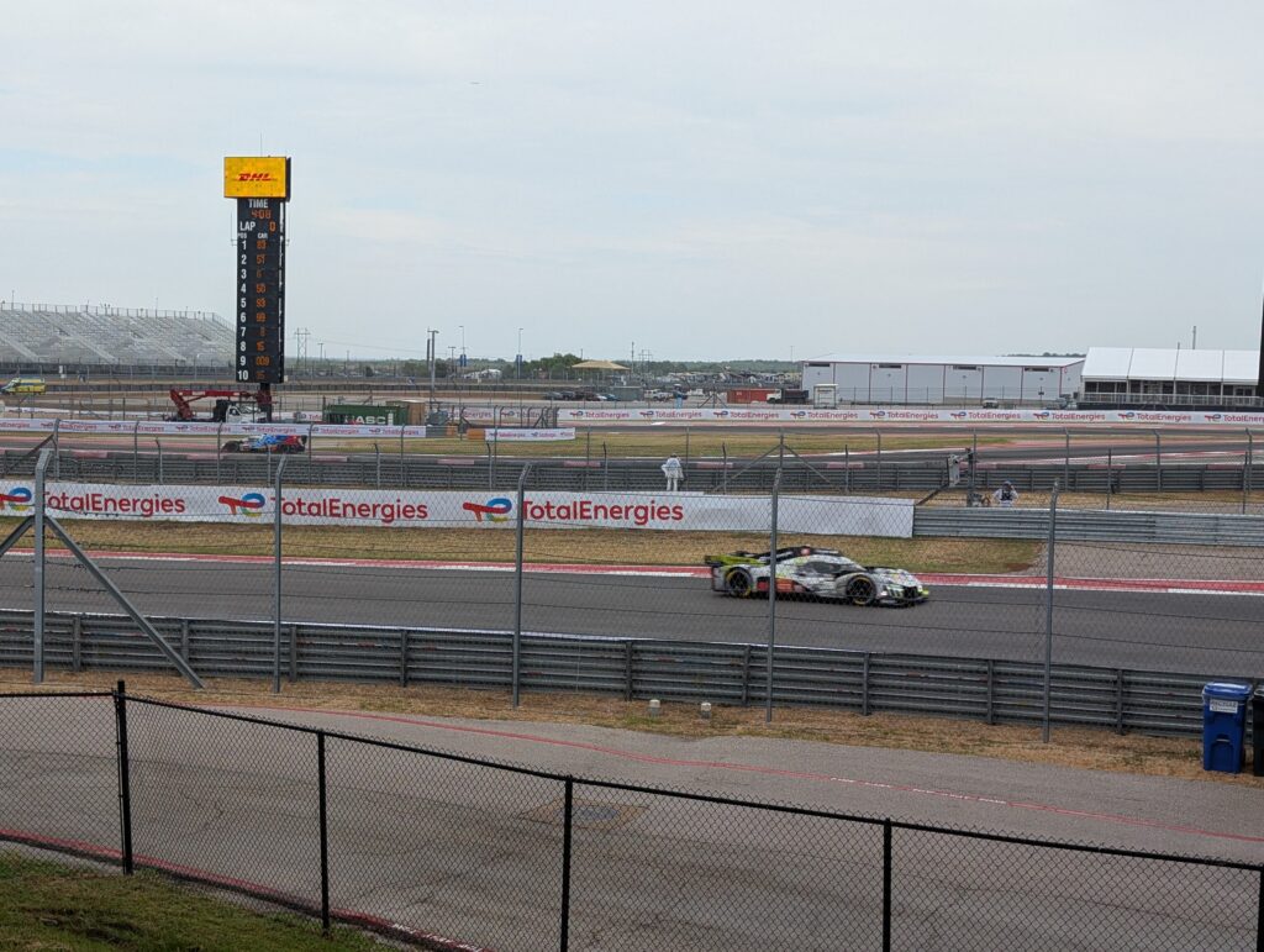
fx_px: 1792
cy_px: 476
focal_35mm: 49
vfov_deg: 29.7
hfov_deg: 38.9
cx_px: 632
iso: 23
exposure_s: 1/499
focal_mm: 6.9
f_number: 1.68
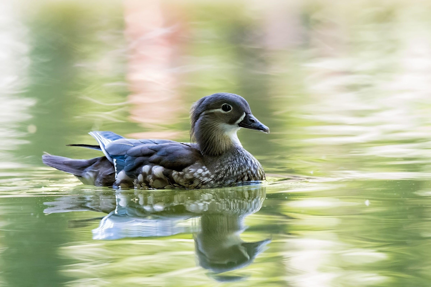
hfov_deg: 4.0
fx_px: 6105
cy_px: 144
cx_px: 216
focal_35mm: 510
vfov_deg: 2.7
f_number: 7.1
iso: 6400
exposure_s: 1/250
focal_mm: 340
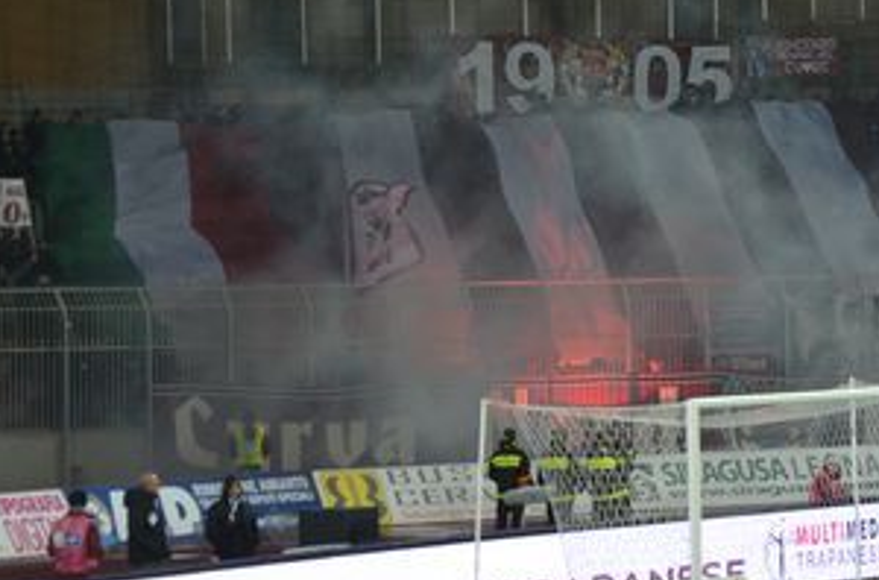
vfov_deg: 6.0
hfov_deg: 9.0
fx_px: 5549
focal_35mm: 228
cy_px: 300
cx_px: 730
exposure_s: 1/60
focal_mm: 80
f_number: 5.3
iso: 560
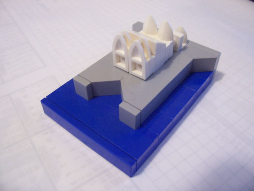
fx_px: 249
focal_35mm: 34
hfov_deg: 54.0
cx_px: 127
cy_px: 96
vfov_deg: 41.8
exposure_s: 1/8.56
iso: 160
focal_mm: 5.6
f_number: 2.7
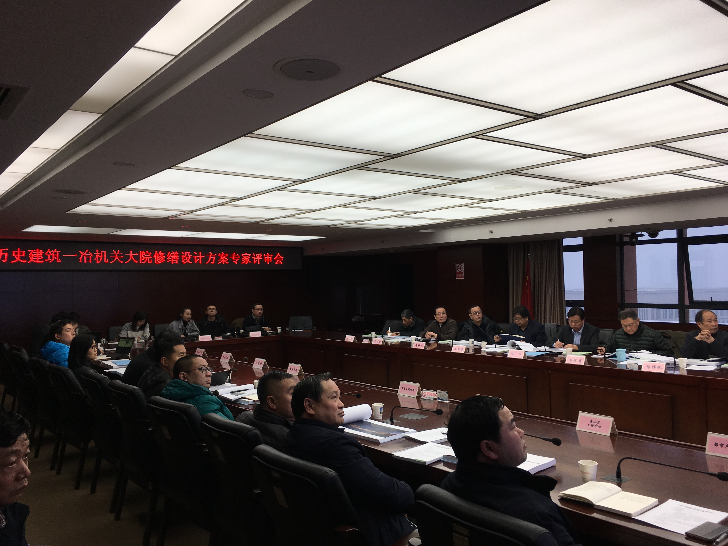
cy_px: 273
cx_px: 364
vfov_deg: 48.2
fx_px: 610
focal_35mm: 29
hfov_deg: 61.7
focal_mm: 4.15
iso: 25
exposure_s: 1/100
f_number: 2.2
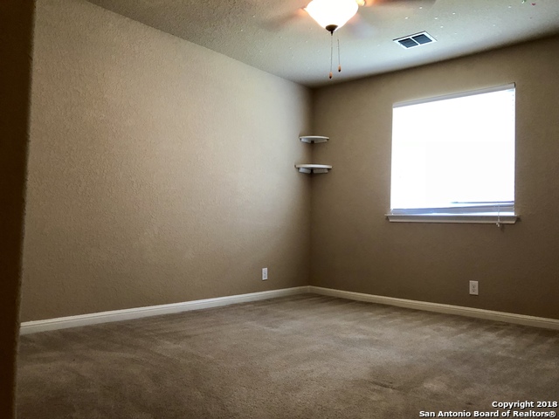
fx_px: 452
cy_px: 210
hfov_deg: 63.4
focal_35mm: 28
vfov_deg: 49.7
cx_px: 280
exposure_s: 1/15
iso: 64
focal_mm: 3.99
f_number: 1.8
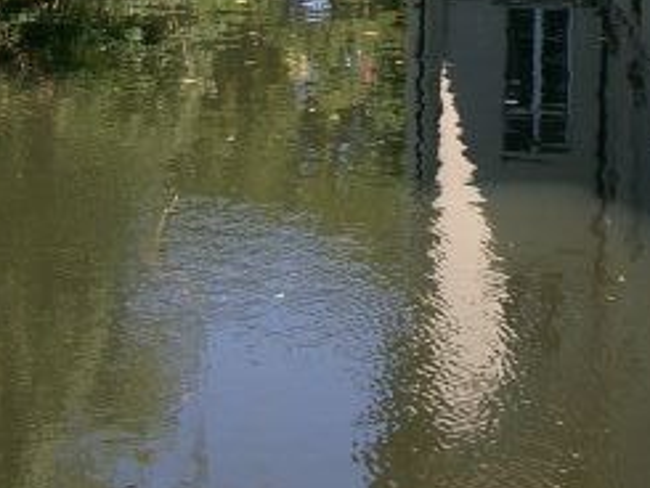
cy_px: -374
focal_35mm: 111
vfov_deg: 12.3
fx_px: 2085
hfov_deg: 17.5
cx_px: 552
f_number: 4
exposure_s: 1/281
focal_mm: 7.16
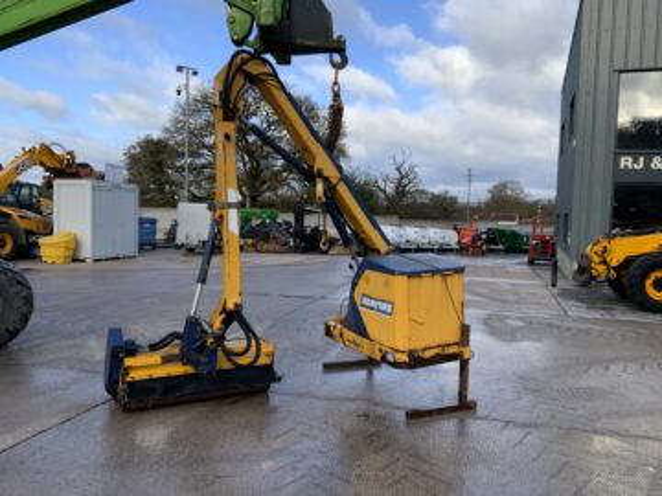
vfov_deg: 48.2
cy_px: 248
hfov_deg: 61.7
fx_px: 555
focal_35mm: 29
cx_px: 331
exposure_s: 1/883
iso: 16
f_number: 1.8
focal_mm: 3
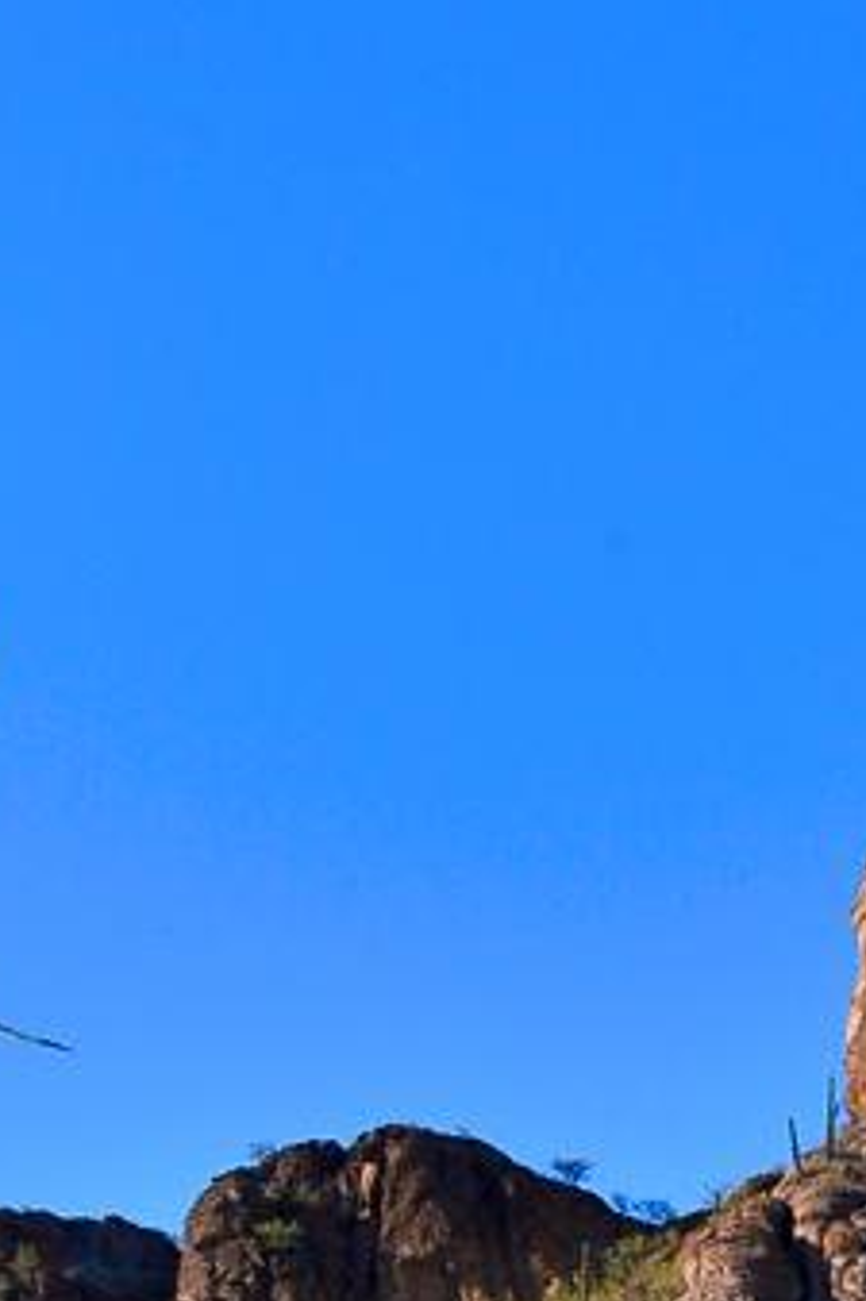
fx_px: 4623
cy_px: 2325
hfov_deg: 9.6
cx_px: 2023
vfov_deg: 14.2
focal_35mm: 128
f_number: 14
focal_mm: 24
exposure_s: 1/160
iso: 250
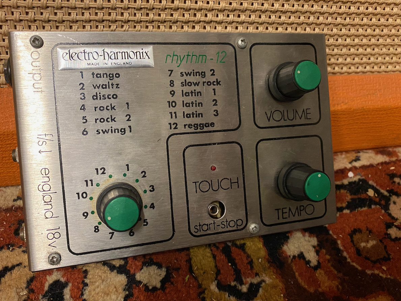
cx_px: 189
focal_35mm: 28
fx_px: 324
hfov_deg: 63.4
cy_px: 144
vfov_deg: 49.7
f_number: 1.8
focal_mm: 4.25
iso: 500
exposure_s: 1/50
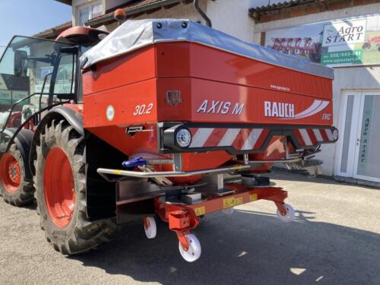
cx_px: 190
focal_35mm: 28
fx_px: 307
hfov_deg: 63.4
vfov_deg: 49.7
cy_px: 142
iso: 20
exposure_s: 1/857
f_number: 1.8
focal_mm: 3.99
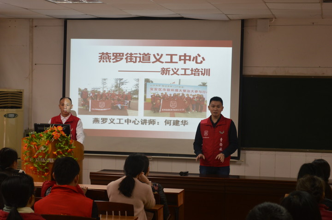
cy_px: 110
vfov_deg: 16.5
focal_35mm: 82
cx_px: 166
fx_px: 760
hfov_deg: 24.6
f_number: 5.6
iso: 450
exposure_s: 1/15
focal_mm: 55
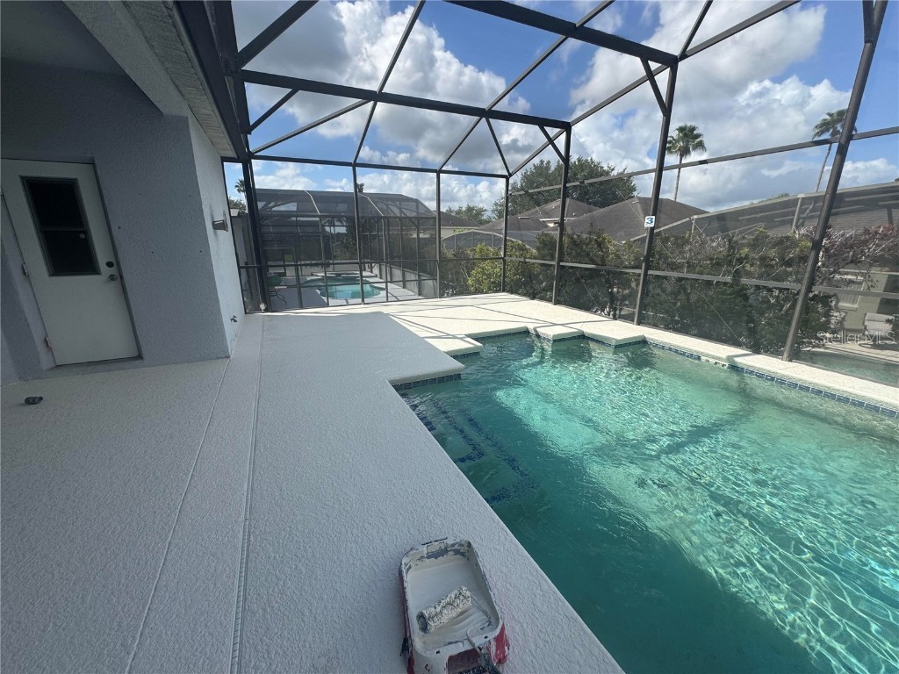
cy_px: 337
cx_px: 450
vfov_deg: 85.7
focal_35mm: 14
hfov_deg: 102.1
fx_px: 364
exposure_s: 1/1198
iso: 50
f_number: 2.2
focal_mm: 2.22
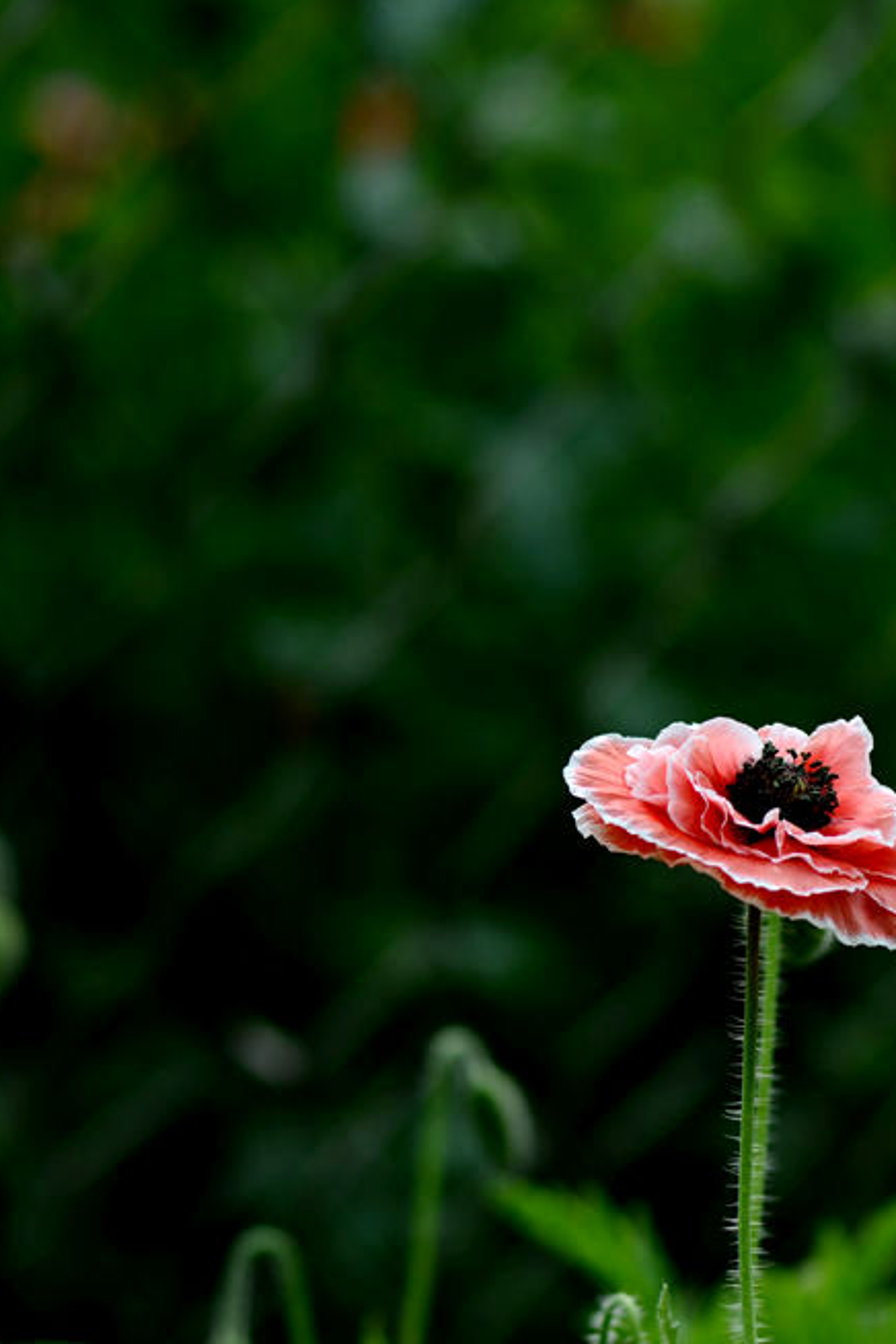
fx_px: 8997
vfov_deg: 8.5
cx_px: 1132
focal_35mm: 241
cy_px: 860
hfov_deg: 5.7
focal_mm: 105
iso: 100
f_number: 4
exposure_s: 1/800
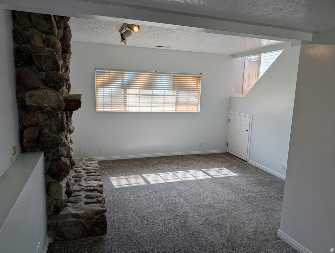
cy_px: 126
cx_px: 168
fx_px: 233
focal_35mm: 24
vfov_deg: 56.9
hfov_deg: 71.5
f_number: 1.68
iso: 24
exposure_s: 1/420
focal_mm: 6.9
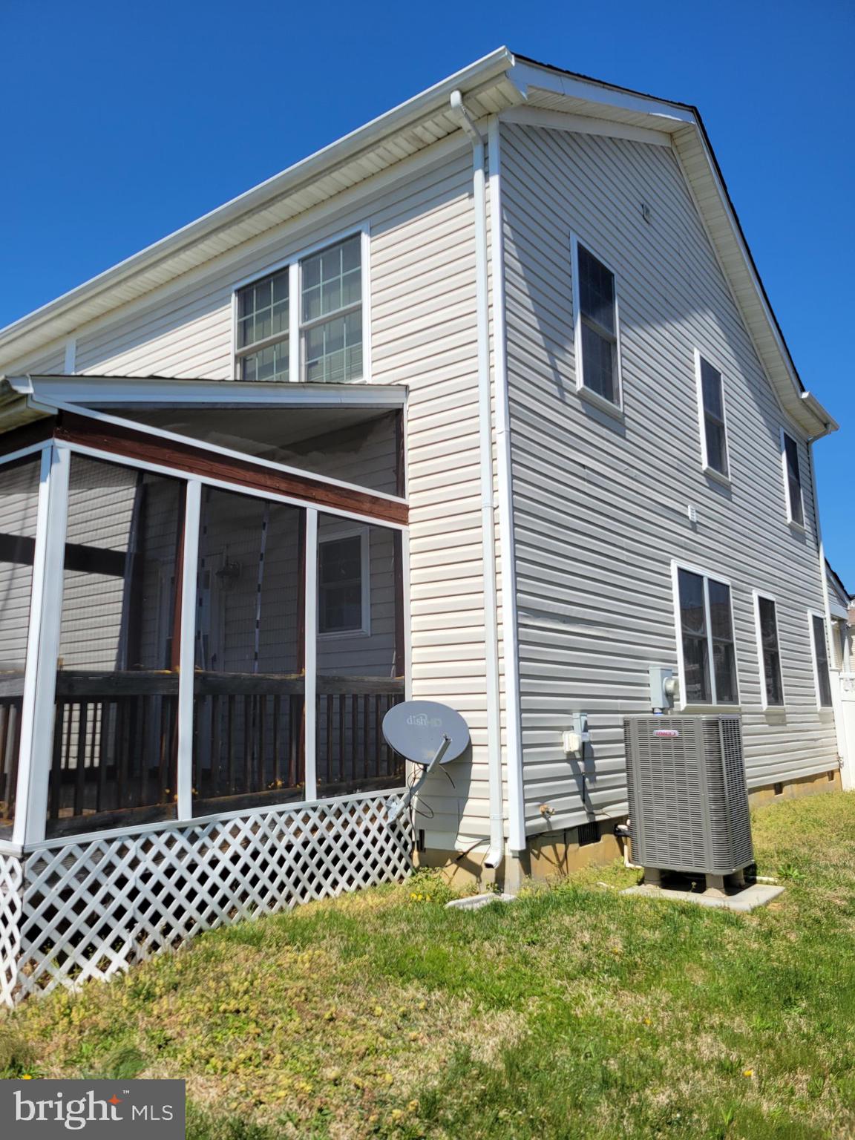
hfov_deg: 53.1
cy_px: 570
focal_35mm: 26
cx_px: 428
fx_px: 856
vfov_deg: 67.3
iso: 40
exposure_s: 1/2945
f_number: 1.8
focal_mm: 5.4
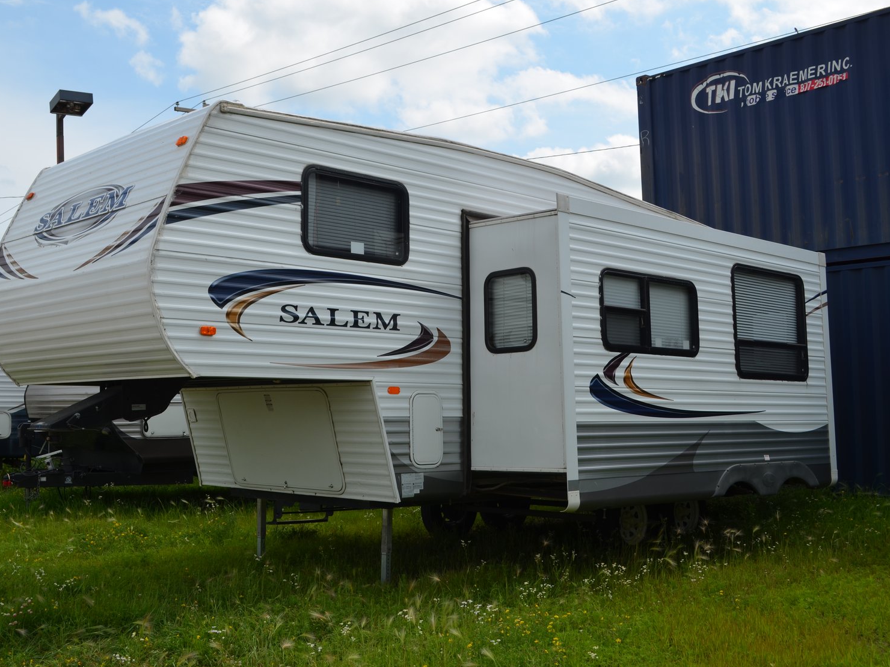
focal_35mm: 40
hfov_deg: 46.8
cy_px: 333
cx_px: 416
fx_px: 1028
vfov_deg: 36.0
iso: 100
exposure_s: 1/320
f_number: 9
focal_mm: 24
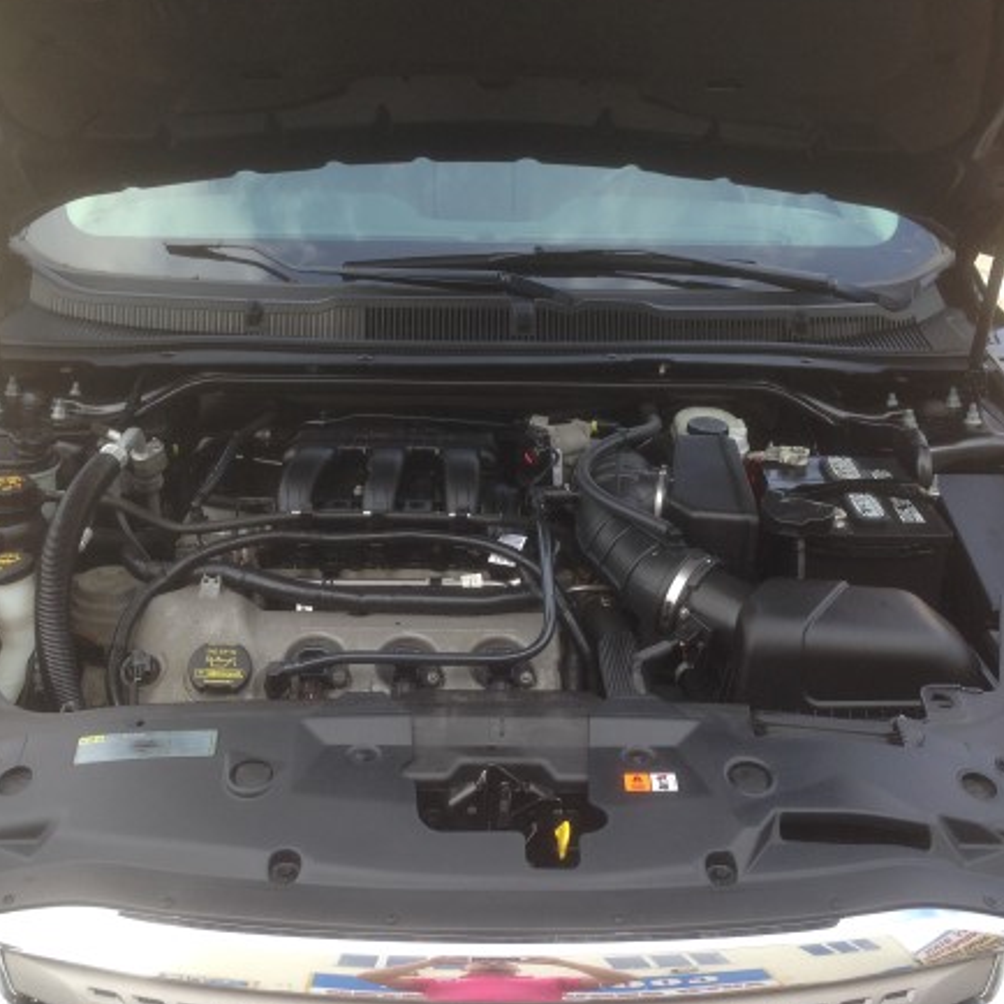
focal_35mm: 43
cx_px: 504
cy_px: 483
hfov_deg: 39.2
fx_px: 1411
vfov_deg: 39.2
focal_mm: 4.12
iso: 50
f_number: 2.4
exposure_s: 1/228
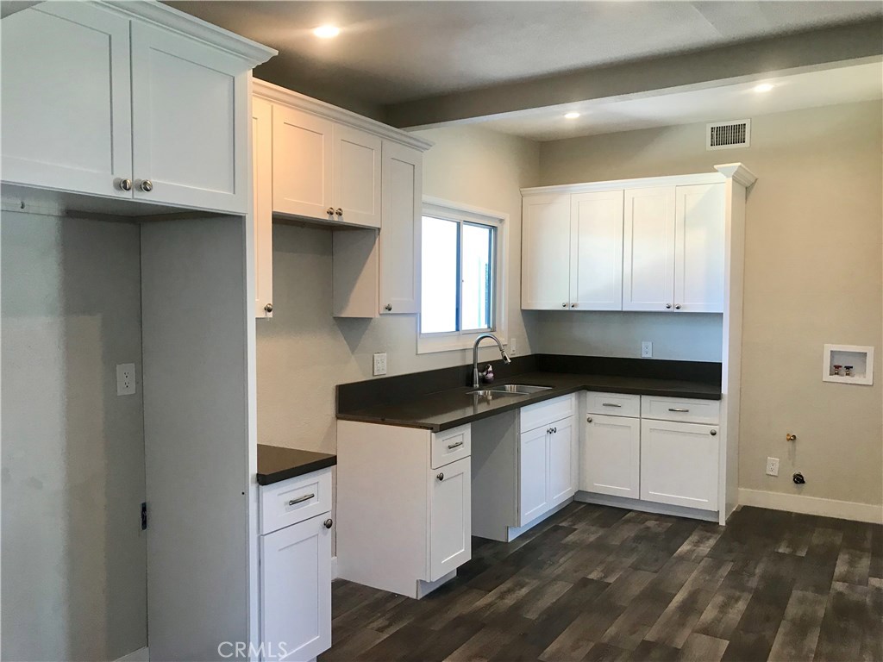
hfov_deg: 63.4
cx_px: 442
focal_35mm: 28
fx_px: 714
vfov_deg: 49.7
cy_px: 331
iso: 25
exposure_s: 1/30
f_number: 1.8
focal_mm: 3.99
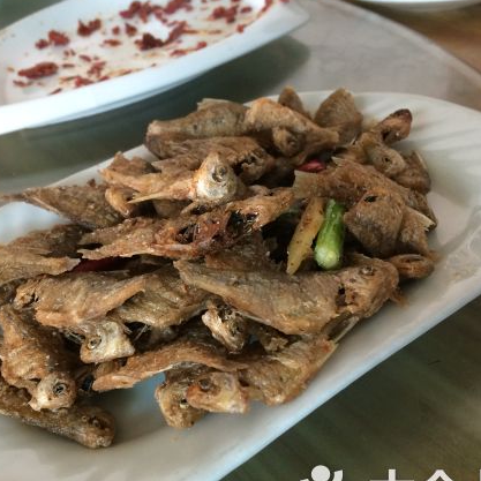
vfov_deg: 39.2
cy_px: 250
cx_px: 186
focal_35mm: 43
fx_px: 676
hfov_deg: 39.0
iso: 100
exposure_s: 1/30
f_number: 2.2
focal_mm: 4.15
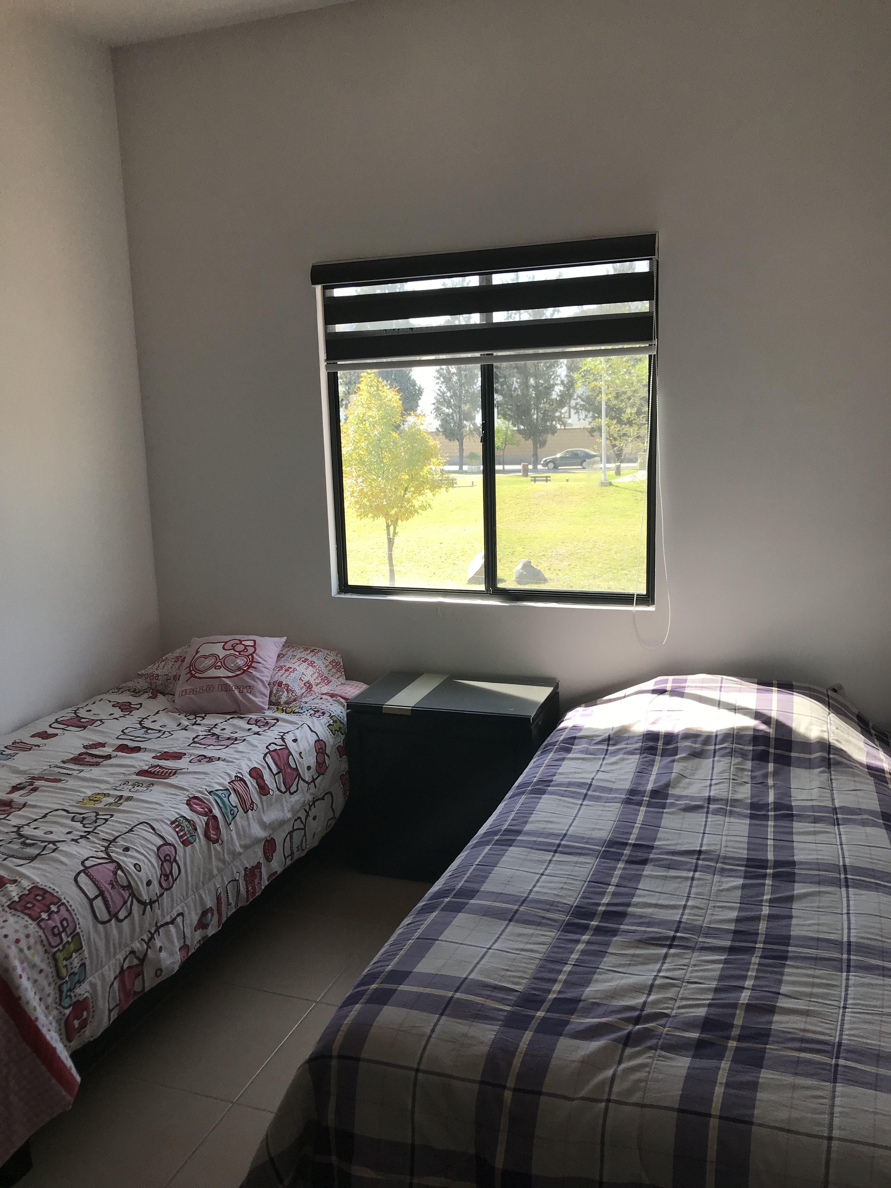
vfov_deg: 63.4
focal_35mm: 28
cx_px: 446
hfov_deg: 49.7
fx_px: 961
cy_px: 594
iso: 20
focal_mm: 3.99
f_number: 1.8
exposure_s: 1/329
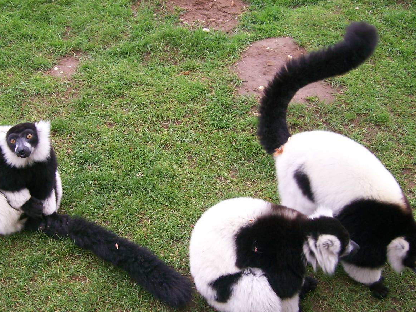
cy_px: 172
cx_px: 166
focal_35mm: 48
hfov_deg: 39.5
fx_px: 577
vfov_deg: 30.2
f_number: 2.8
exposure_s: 1/96.7
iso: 80
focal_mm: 5.8
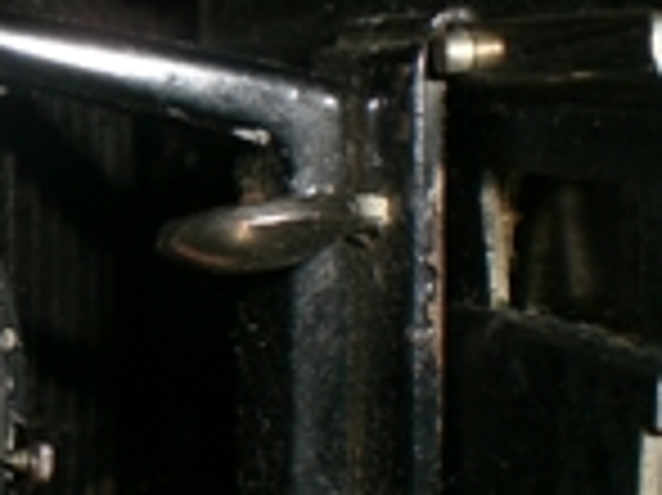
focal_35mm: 116
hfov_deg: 15.8
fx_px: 2217
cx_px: -275
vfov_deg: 12.7
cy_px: 392
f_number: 4.4
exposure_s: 1/60
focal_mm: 6.3
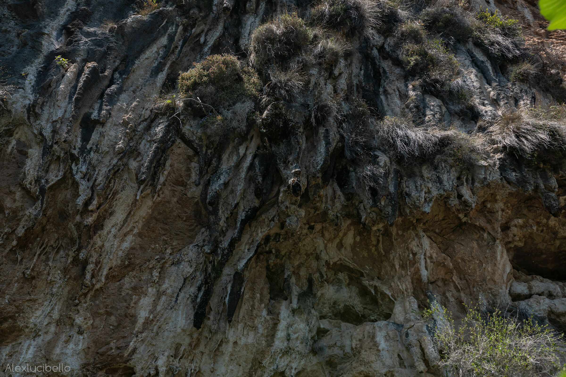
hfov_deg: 37.9
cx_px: 283
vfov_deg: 25.8
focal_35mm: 52
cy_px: 188
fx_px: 825
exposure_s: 1/500
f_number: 5.6
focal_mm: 35
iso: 100
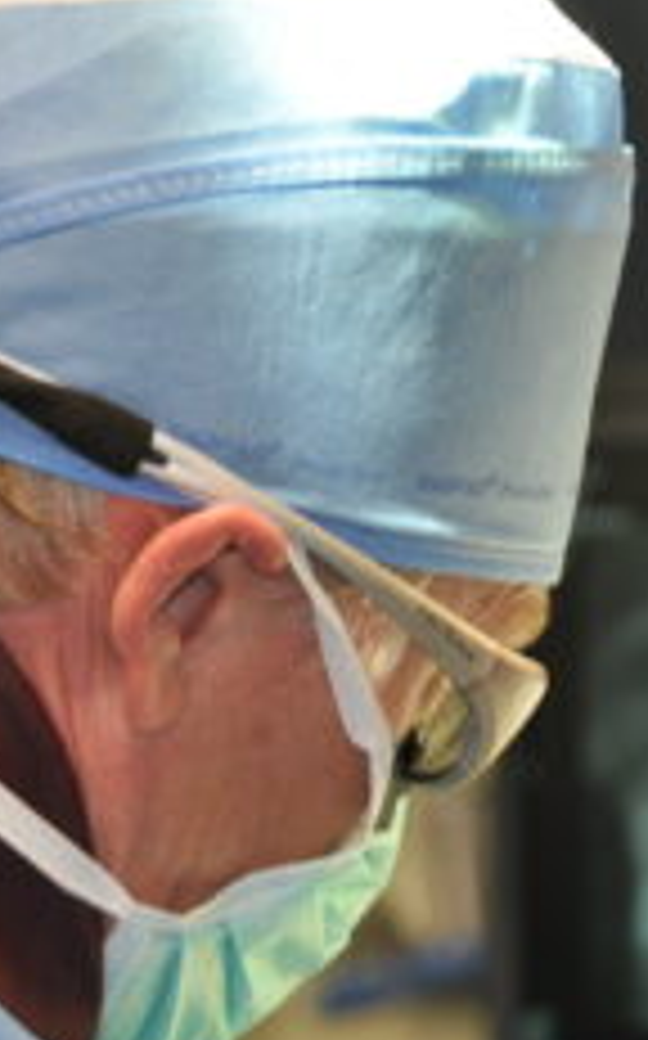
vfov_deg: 7.0
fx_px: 8436
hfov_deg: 4.4
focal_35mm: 298
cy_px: 662
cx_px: 328
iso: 800
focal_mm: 100
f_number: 5.6
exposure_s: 1/80
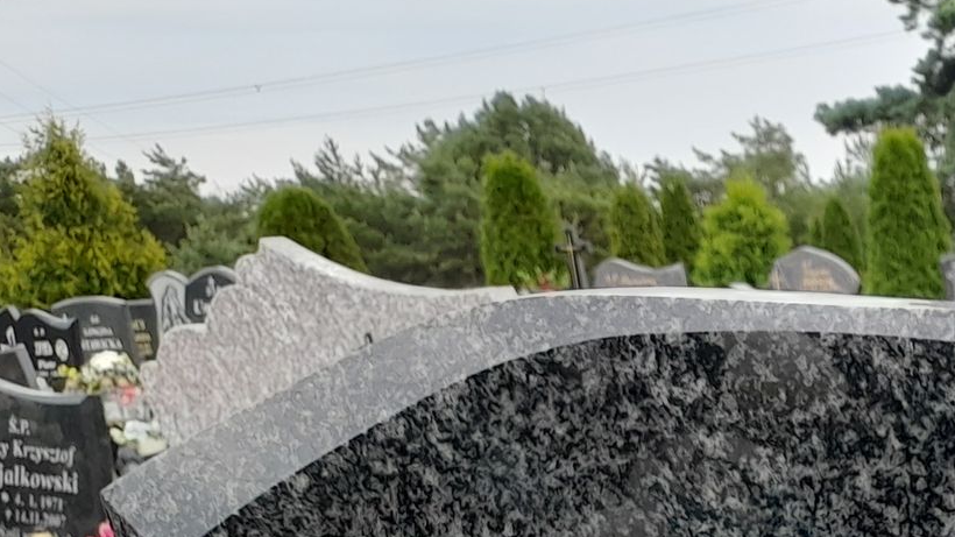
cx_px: 1495
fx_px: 2355
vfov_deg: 11.2
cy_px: 1215
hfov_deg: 19.5
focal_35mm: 93
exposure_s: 1/100
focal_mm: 4.6
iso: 20
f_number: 2
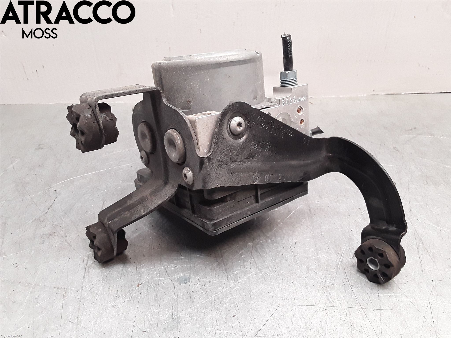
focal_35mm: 28
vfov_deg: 49.7
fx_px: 365
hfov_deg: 63.4
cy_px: 169
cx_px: 226
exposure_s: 1/100
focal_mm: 2.91
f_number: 1.9
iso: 100
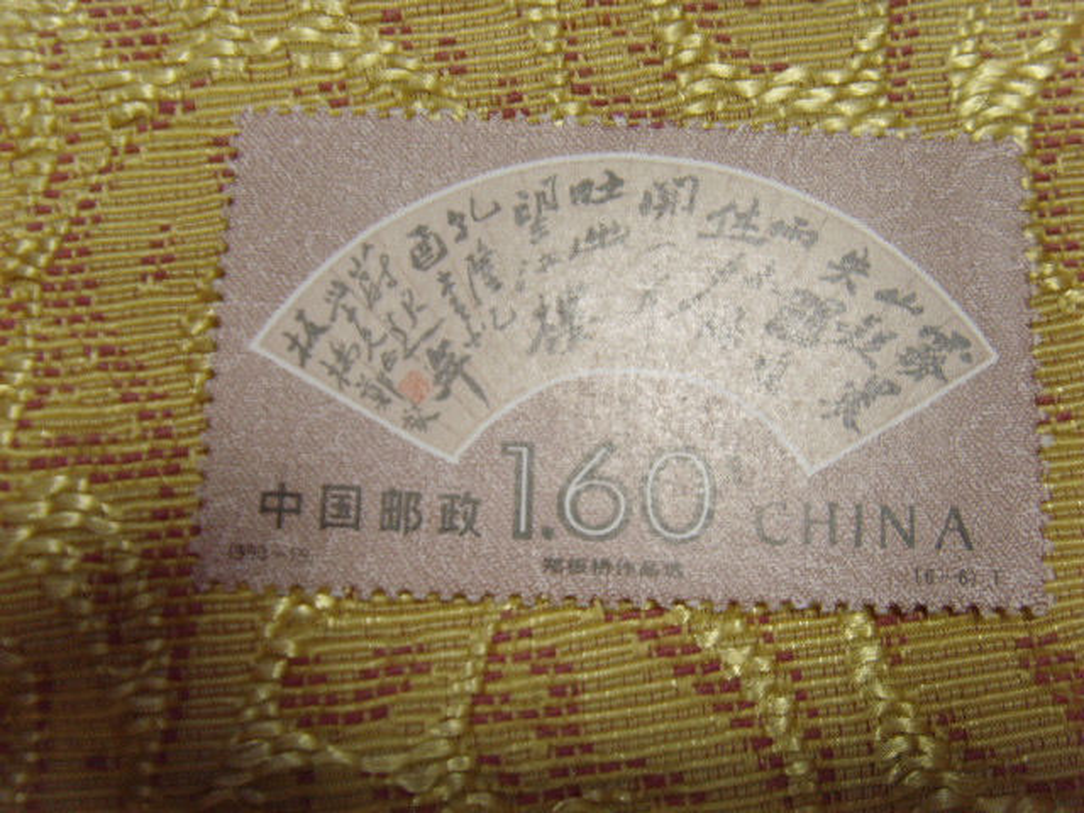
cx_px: 542
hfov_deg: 47.9
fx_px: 1221
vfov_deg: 36.8
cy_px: 406
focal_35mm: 39
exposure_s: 1/15
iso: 200
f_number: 3.5
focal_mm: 6.6
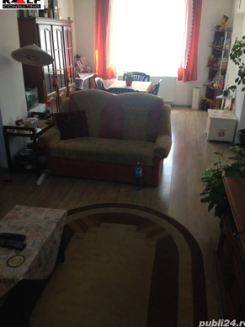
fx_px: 321
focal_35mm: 34
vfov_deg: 54.0
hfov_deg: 41.8
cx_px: 125
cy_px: 162
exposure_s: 1/20
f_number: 2.4
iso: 50
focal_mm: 4.12
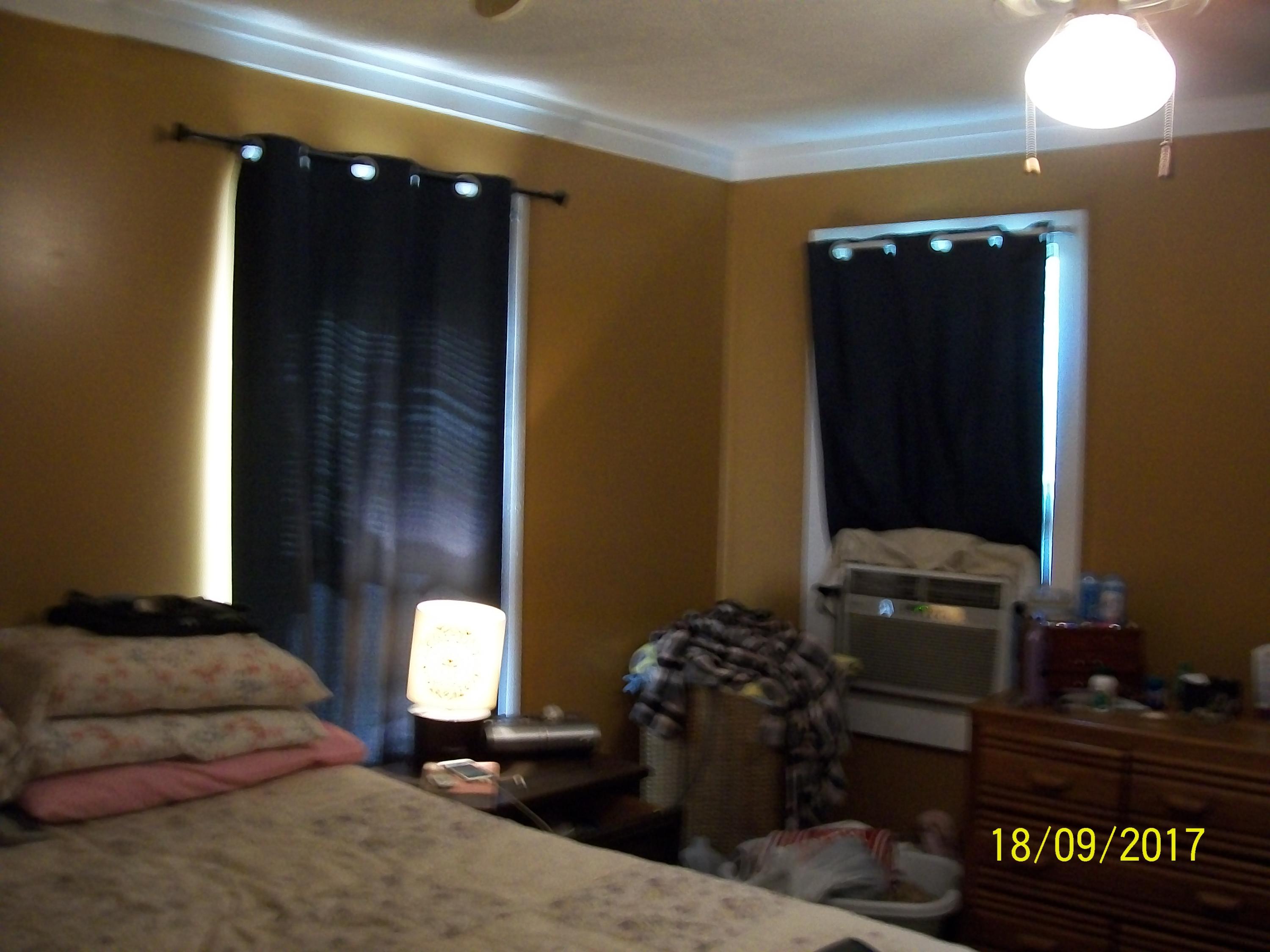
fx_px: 1321
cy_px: 476
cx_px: 635
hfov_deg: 51.4
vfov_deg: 39.7
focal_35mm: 36
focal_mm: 6
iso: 240
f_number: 2.7
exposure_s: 1/10
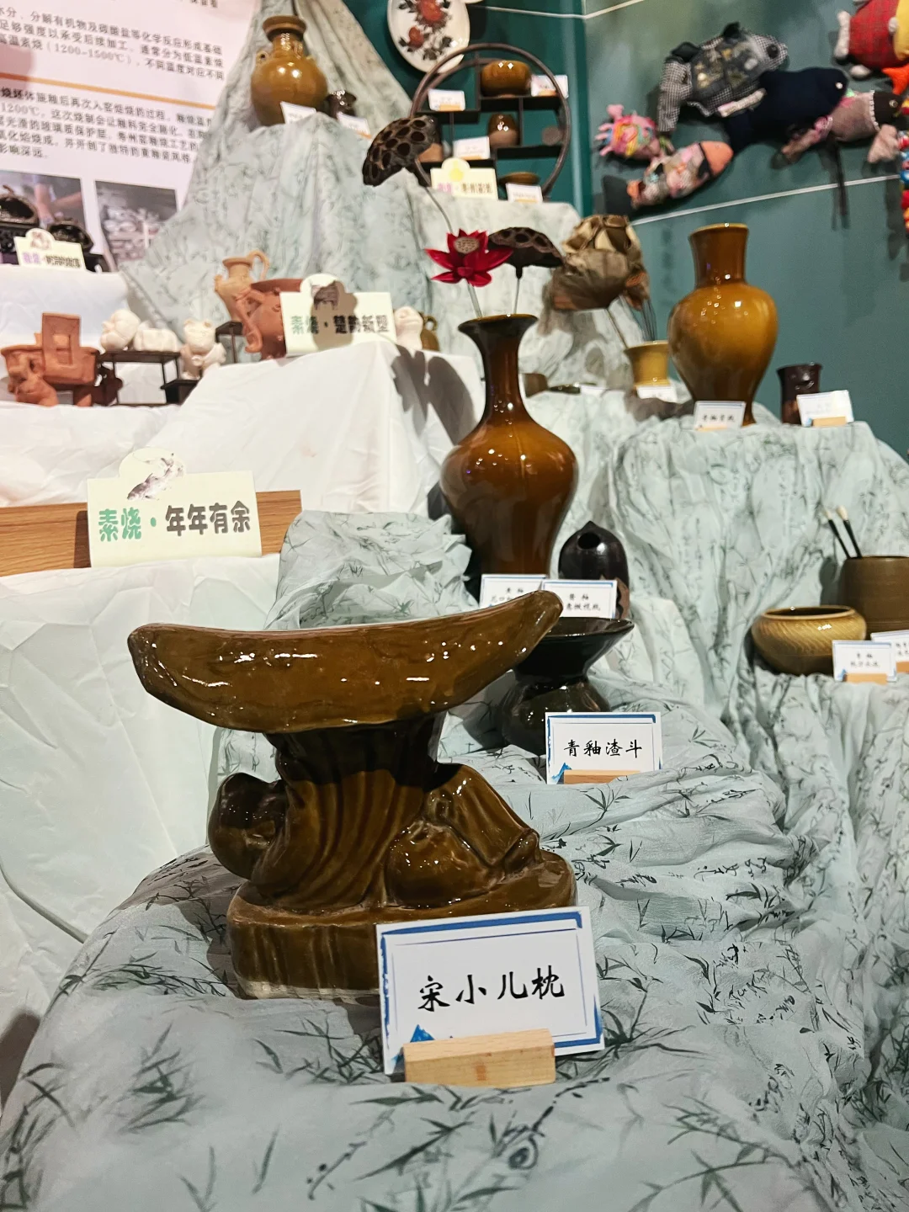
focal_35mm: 26
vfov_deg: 67.3
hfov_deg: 53.1
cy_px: 606
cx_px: 454
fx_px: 910
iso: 250
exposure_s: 1/50
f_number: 1.5
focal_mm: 5.7
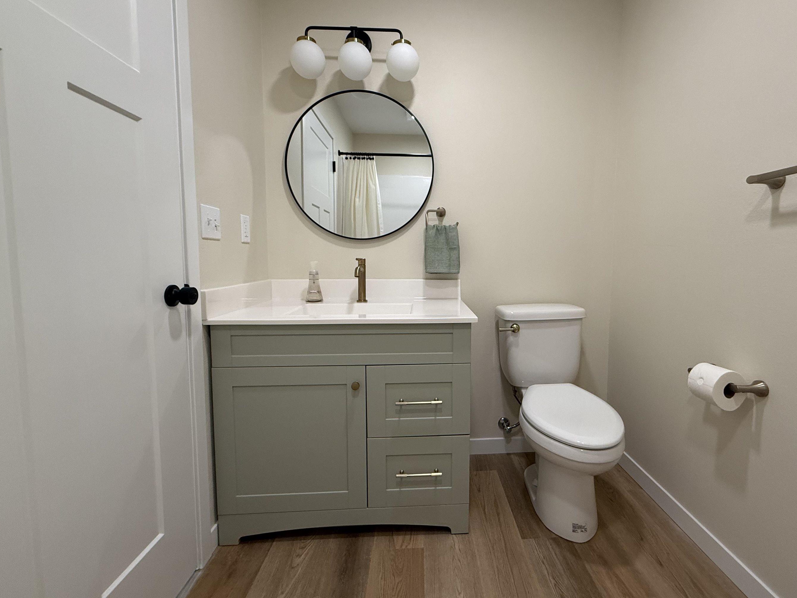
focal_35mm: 16
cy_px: 284
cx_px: 447
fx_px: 368
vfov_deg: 78.0
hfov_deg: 94.0
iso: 200
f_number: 2.2
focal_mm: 2.22
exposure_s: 1/120
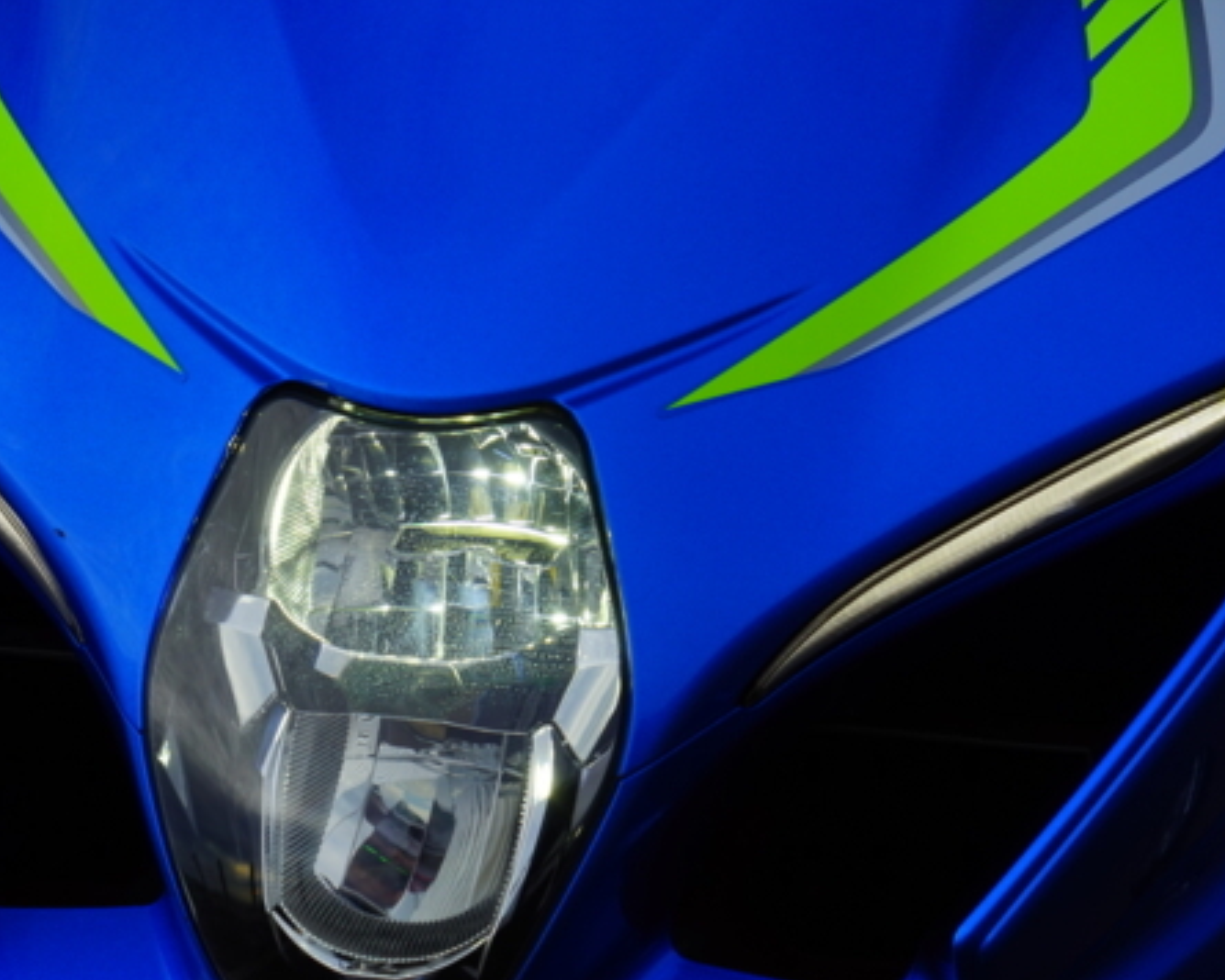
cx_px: 534
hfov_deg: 12.7
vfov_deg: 10.2
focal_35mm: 152
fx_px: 5511
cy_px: 600
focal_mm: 90
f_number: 11
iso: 100
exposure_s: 1/160
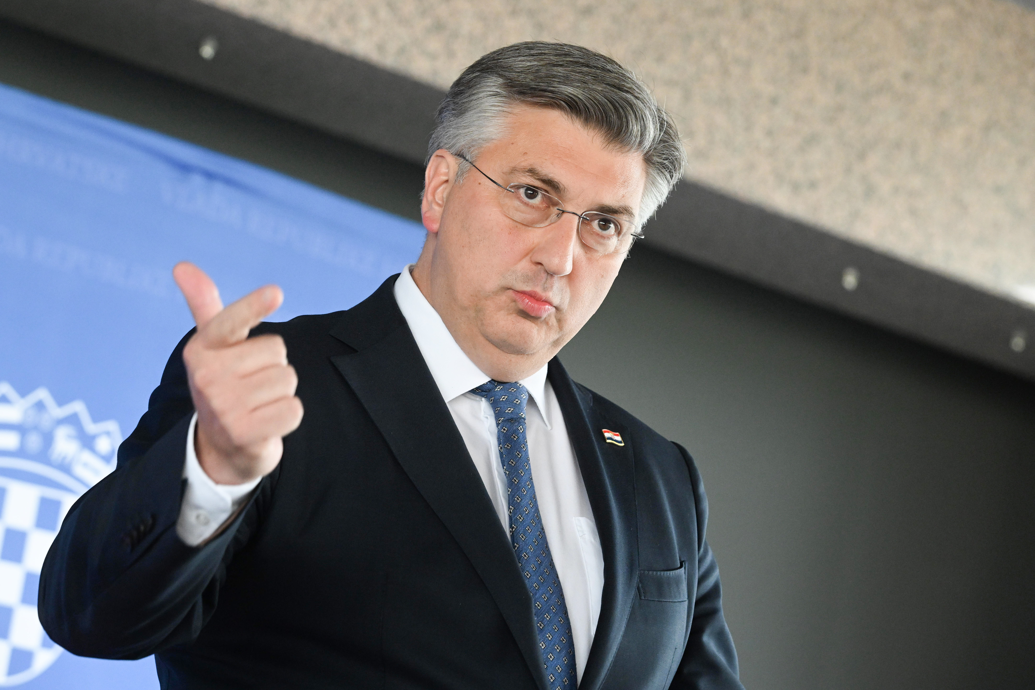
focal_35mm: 150
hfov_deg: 13.7
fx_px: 4311
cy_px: 345
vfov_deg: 9.1
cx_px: 518
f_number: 7.1
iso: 4000
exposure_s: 1/250
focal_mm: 150
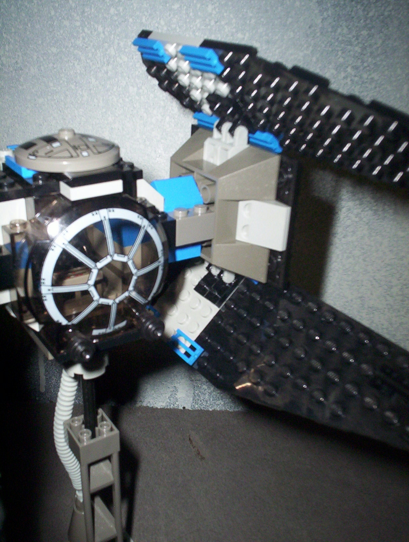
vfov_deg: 48.9
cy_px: 271
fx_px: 596
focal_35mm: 38
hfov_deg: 37.9
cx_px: 204
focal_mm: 4.99
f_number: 4.5
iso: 140
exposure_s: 1/60
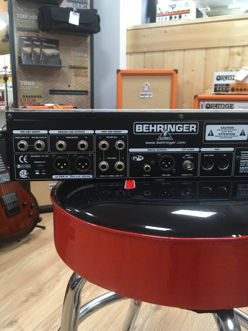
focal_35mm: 31
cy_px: 162
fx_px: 296
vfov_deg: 58.3
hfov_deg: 45.4
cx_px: 120
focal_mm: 4.15
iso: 200
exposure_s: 1/33
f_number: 2.2
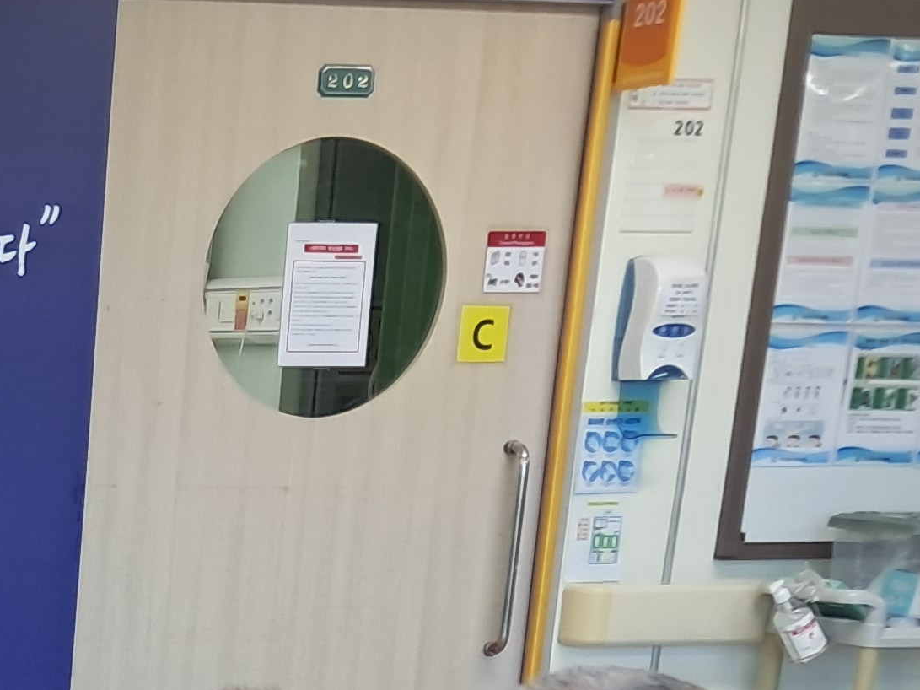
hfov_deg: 17.5
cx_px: -456
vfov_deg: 13.1
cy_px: 1275
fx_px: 2684
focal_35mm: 101
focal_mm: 4
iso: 160
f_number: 1.8
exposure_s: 1/60
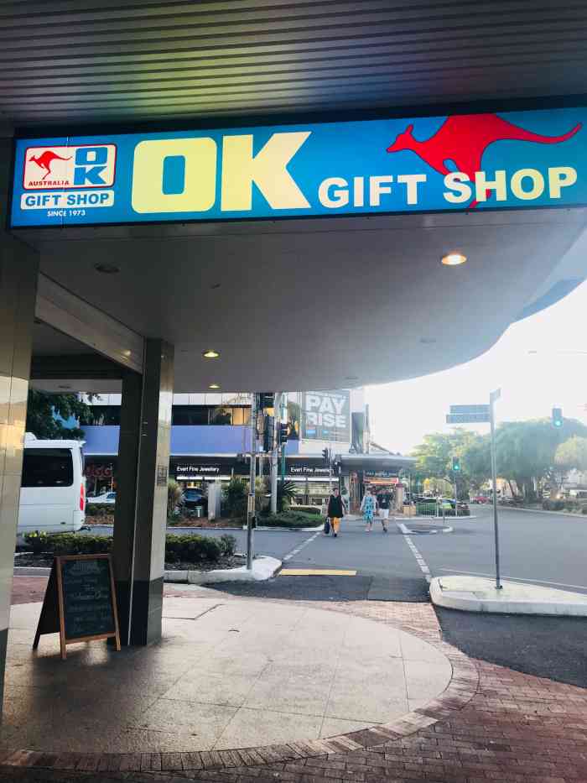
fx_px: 633
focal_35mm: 28
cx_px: 294
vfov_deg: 63.4
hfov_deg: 49.8
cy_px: 392
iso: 20
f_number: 1.8
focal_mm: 3.99
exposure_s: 1/216
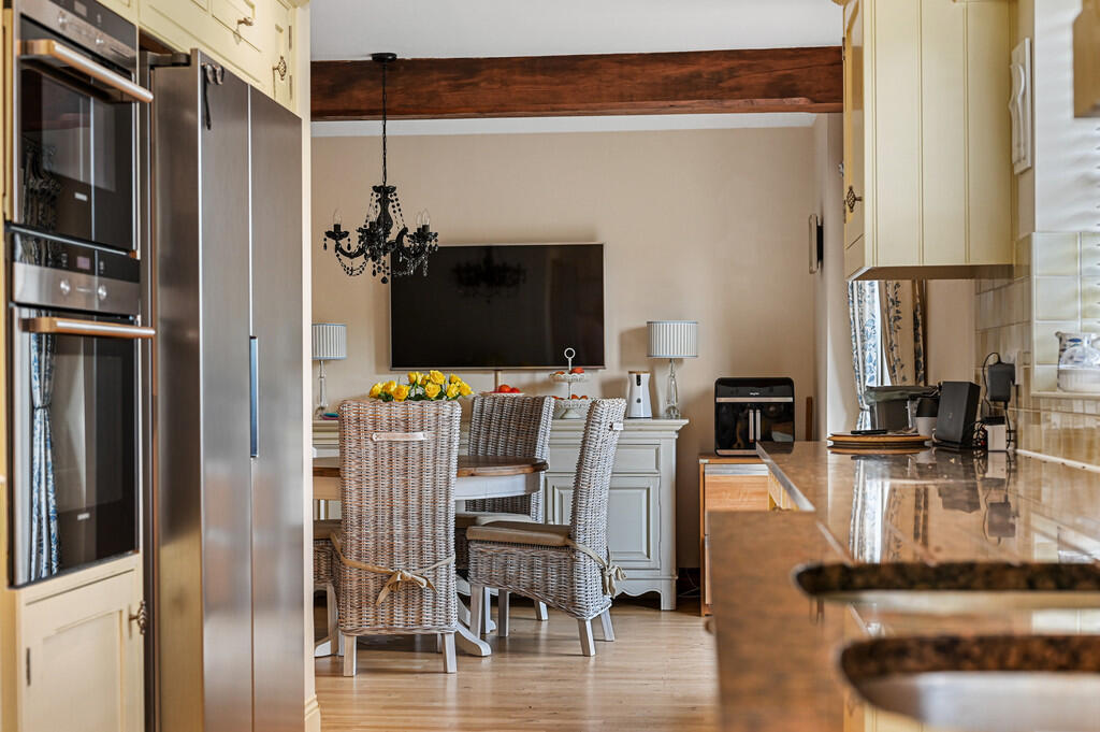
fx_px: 1527
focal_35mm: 50
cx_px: 550
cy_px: 366
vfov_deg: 26.9
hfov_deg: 39.6
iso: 1600
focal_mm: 50
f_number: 4.5
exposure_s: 1/13
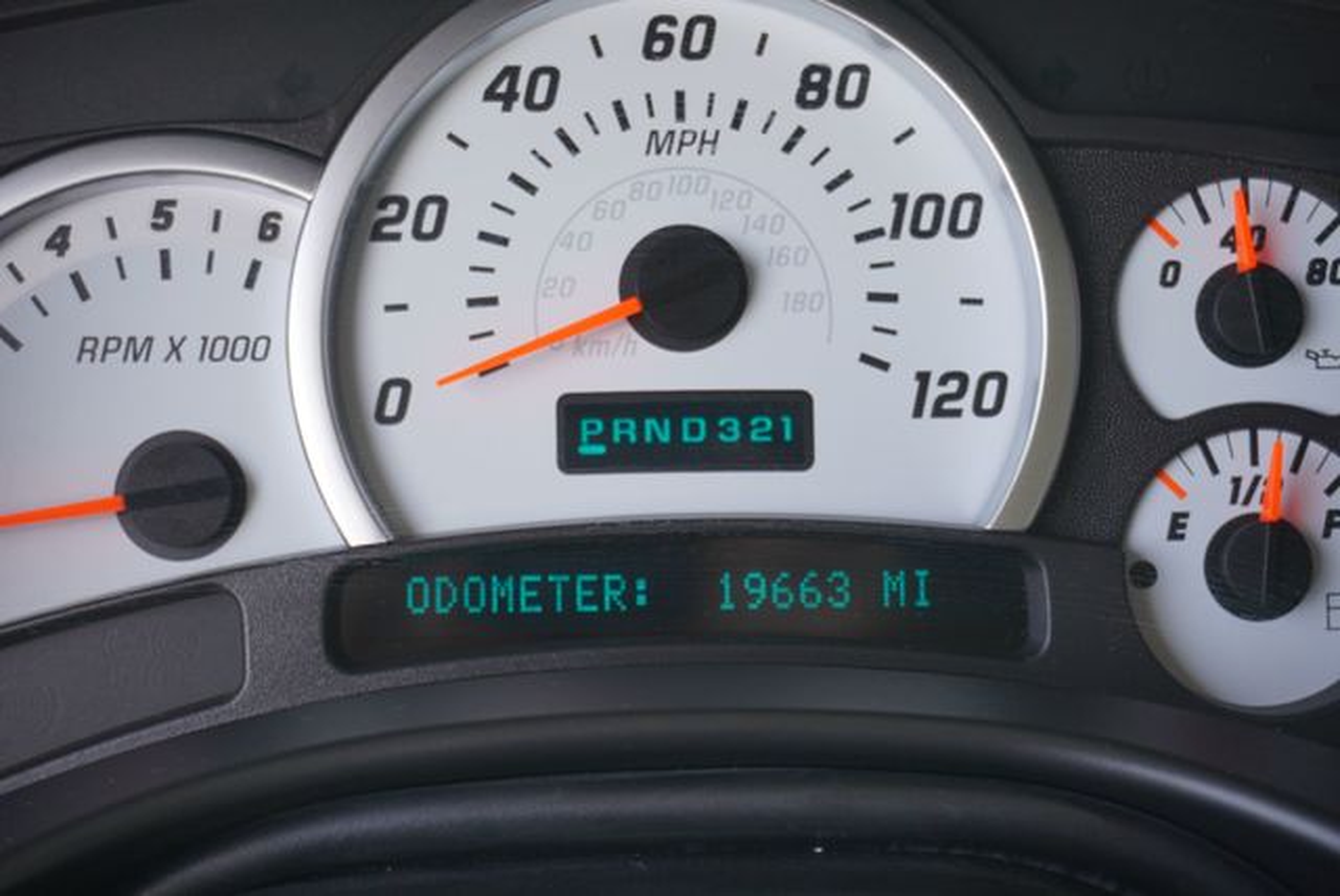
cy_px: 448
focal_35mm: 52
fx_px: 1956
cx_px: 670
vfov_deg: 25.8
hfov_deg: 37.8
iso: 250
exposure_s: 1/60
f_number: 5
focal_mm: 35
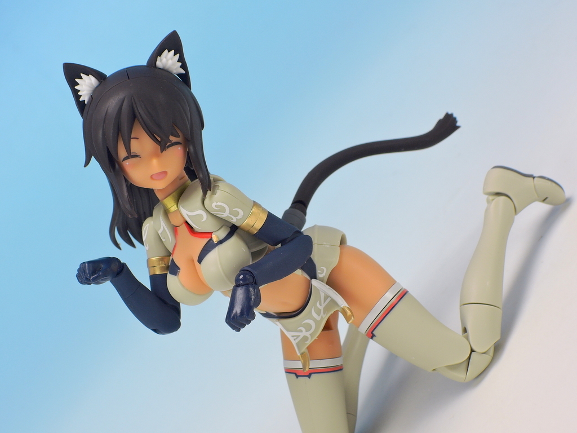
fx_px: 1750
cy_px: 216
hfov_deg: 18.7
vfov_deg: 14.1
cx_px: 288
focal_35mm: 105
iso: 80
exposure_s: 1/1.6
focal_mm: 22.4
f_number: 7.3
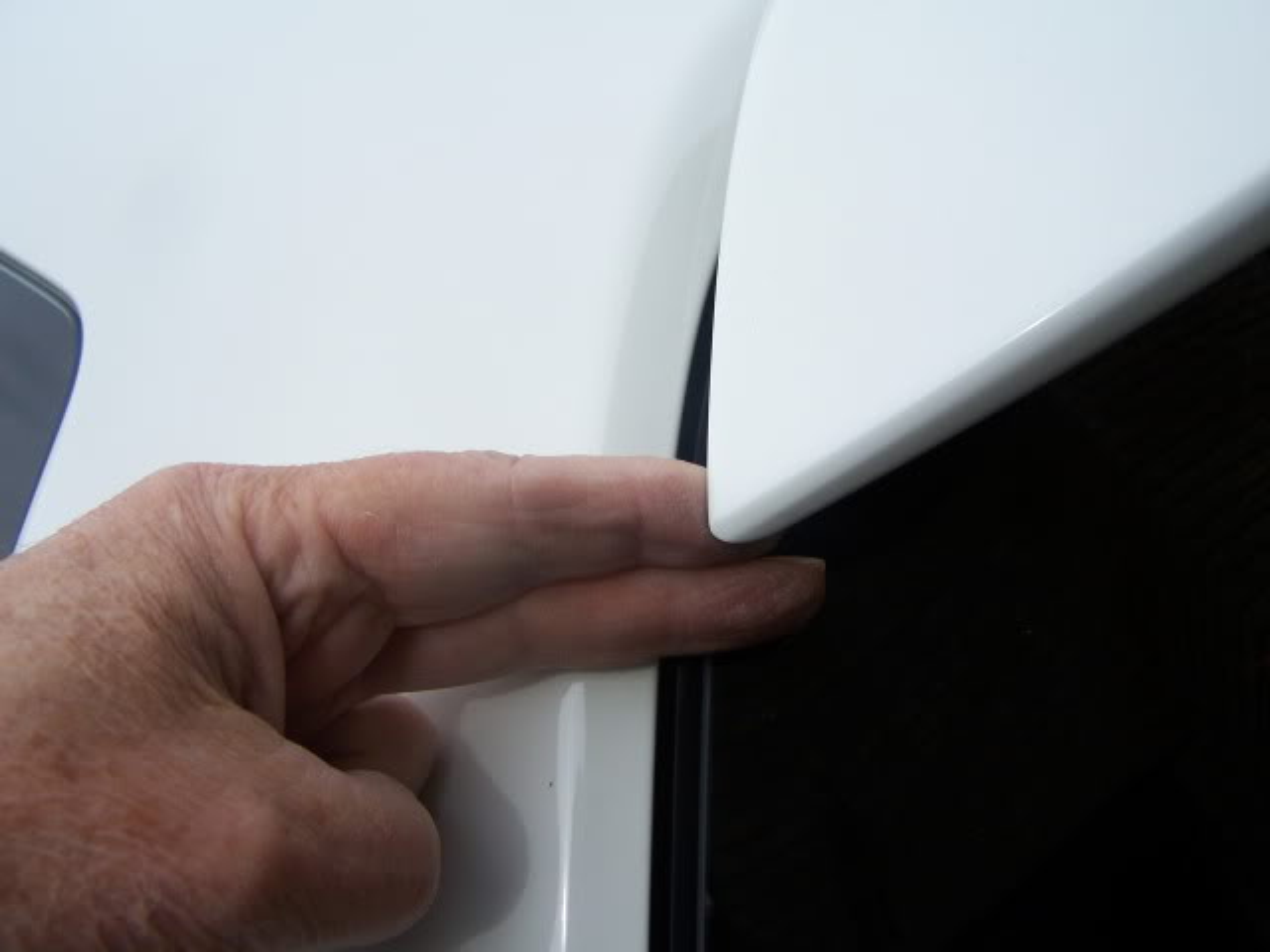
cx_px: 635
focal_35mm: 38
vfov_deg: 37.7
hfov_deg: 49.0
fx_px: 1394
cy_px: 476
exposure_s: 1/640
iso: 80
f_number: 2.8
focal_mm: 6.3
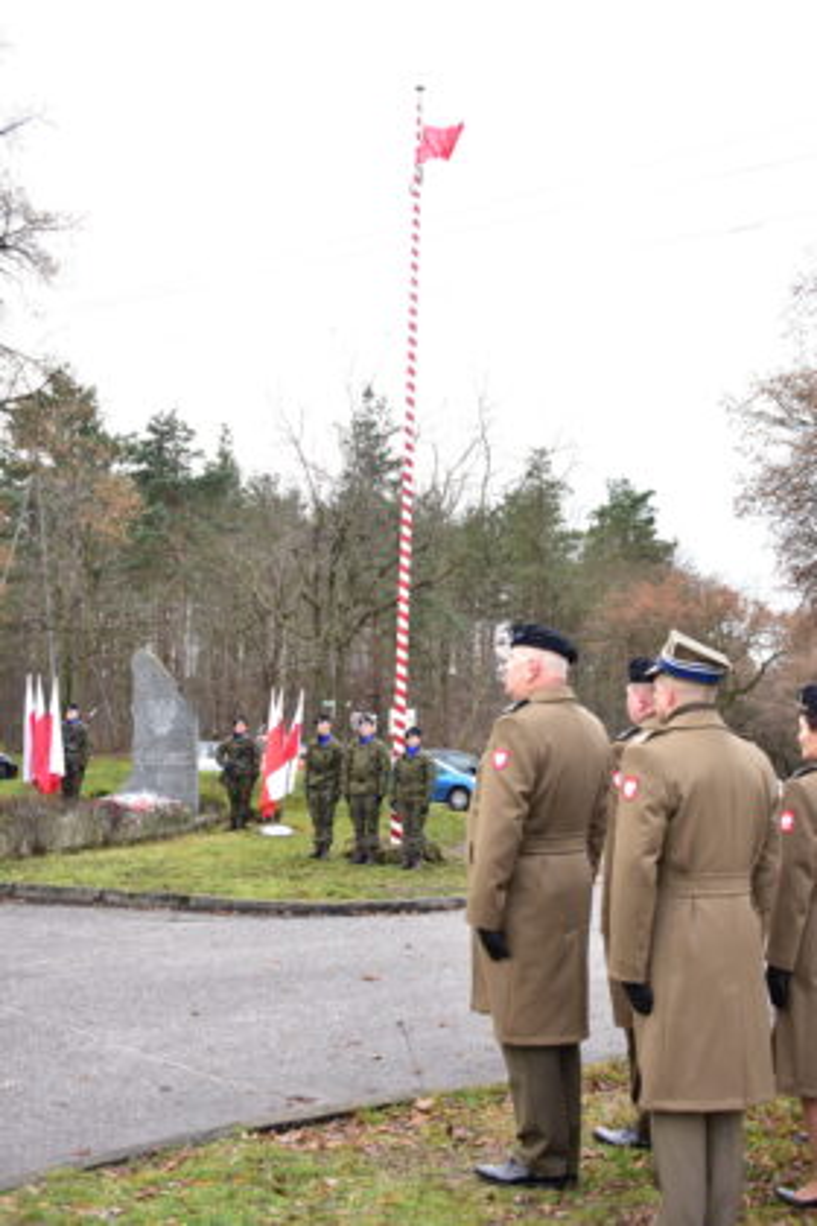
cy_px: 613
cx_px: 408
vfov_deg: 45.0
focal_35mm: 44
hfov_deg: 30.8
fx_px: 1481
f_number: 5
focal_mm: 29
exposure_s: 1/160
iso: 500
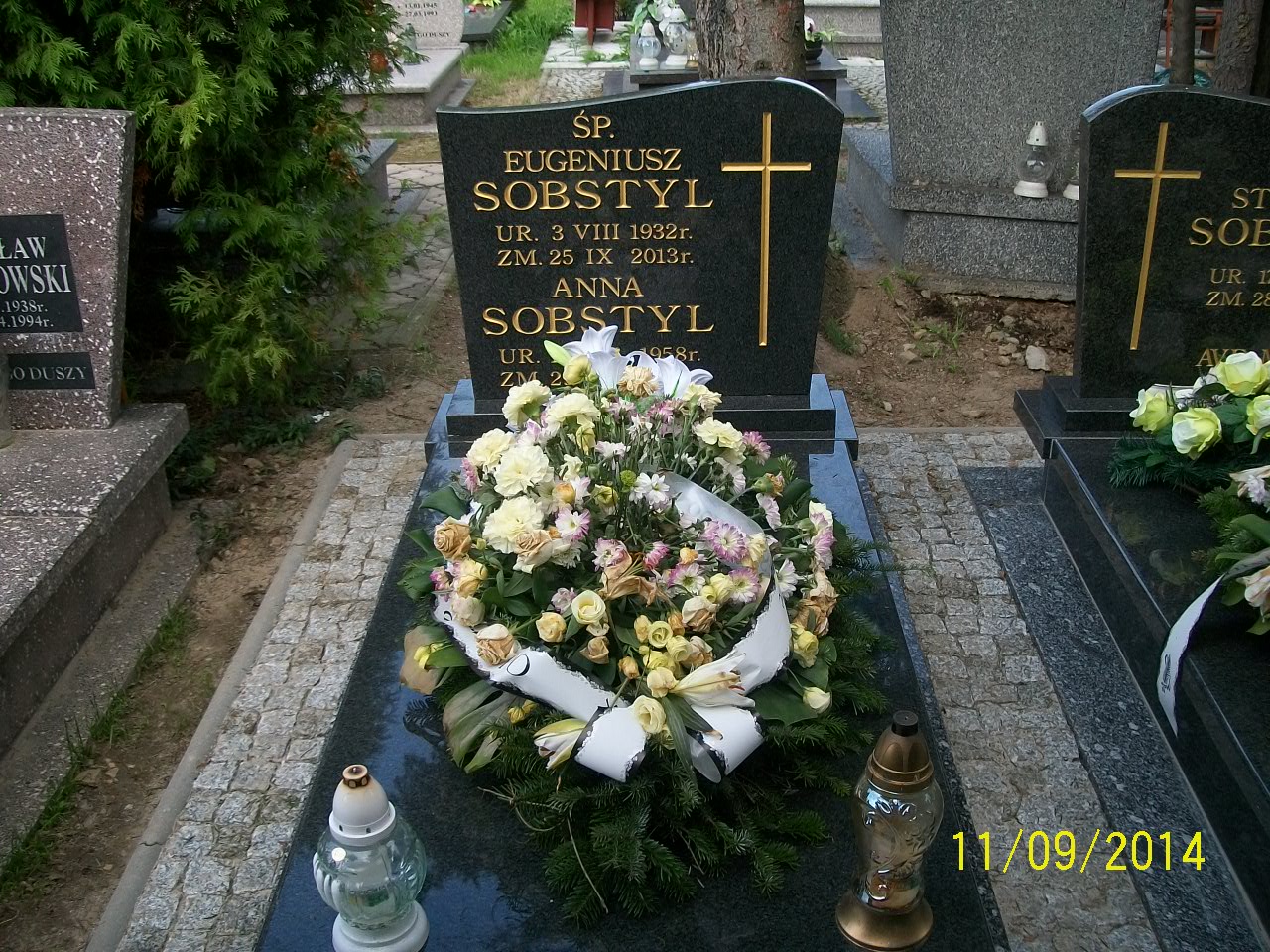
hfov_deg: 51.4
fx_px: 1321
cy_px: 476
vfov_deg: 39.7
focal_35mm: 36
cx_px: 635
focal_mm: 6
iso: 80
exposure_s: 1/320
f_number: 2.7
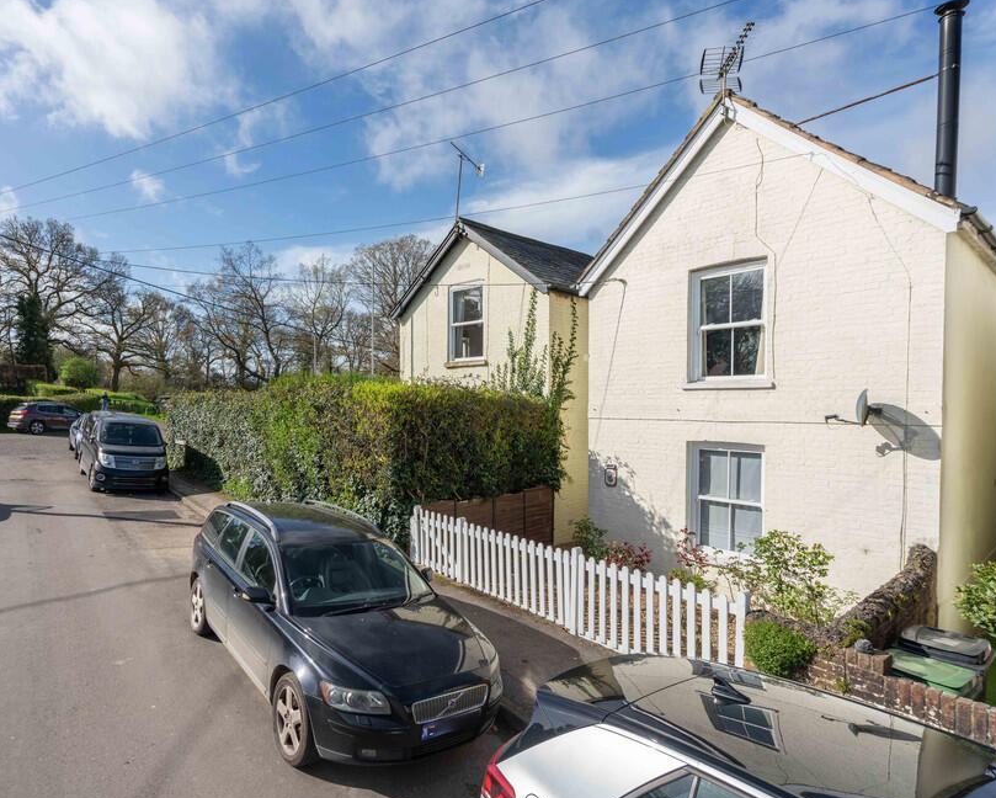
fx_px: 560
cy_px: 397
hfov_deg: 82.1
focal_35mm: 19
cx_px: 392
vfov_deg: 70.9
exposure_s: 1/640
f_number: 7.1
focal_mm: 16
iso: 200
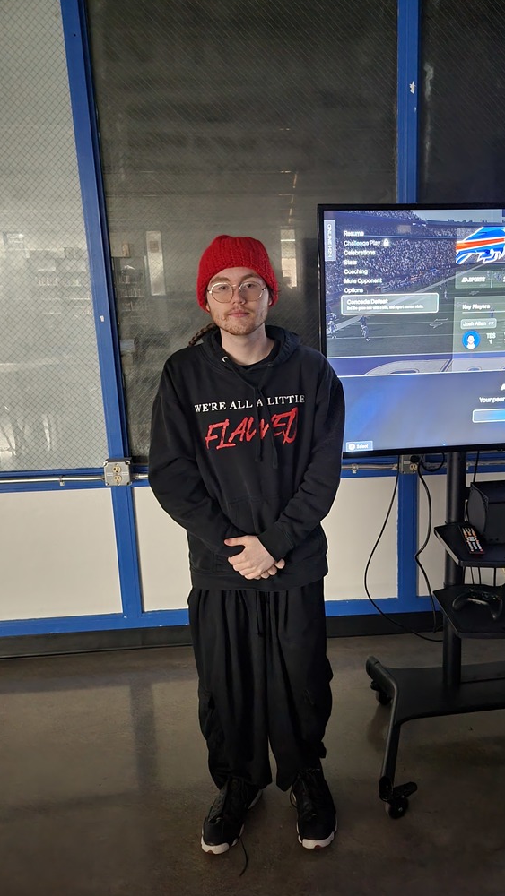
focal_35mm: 29
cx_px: 339
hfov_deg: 39.7
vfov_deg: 66.1
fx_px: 690
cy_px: 446
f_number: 1.8
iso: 1250
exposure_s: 1/9.99
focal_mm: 5.4
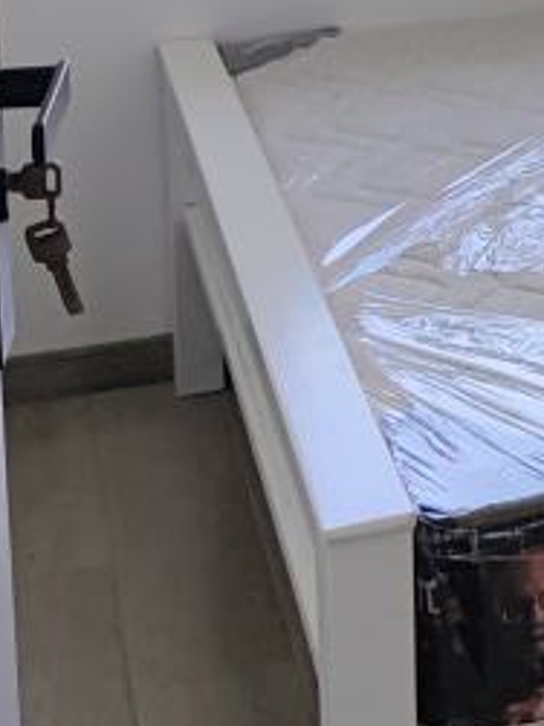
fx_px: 2139
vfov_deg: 18.1
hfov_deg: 13.4
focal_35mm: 102
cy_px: -198
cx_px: 891
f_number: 1.88
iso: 120
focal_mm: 5.56
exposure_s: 1/130
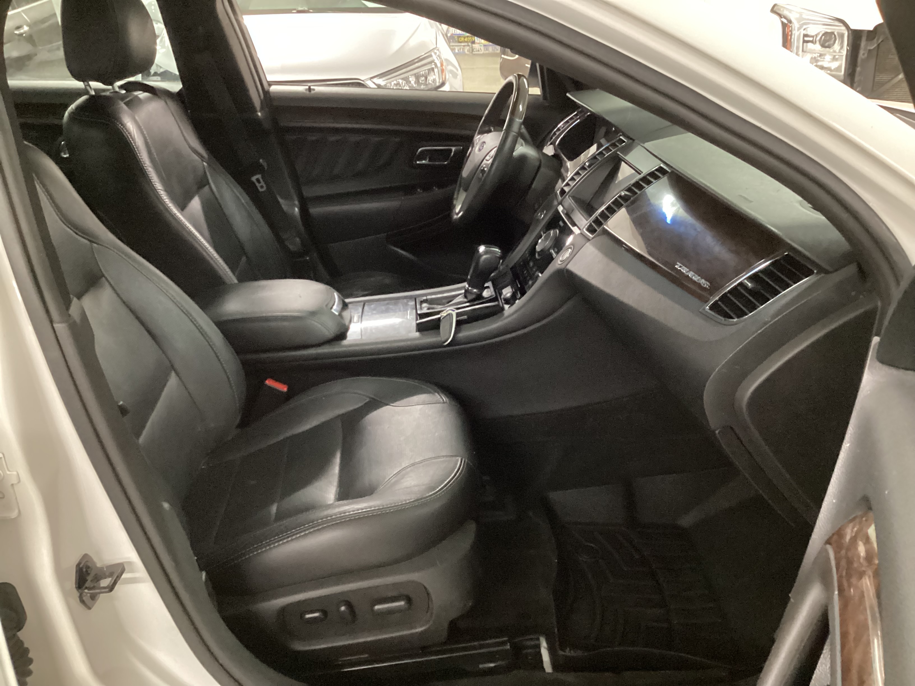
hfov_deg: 58.4
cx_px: 458
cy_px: 343
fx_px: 819
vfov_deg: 45.4
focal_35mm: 31
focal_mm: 3.3
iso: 640
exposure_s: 1/20
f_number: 2.4
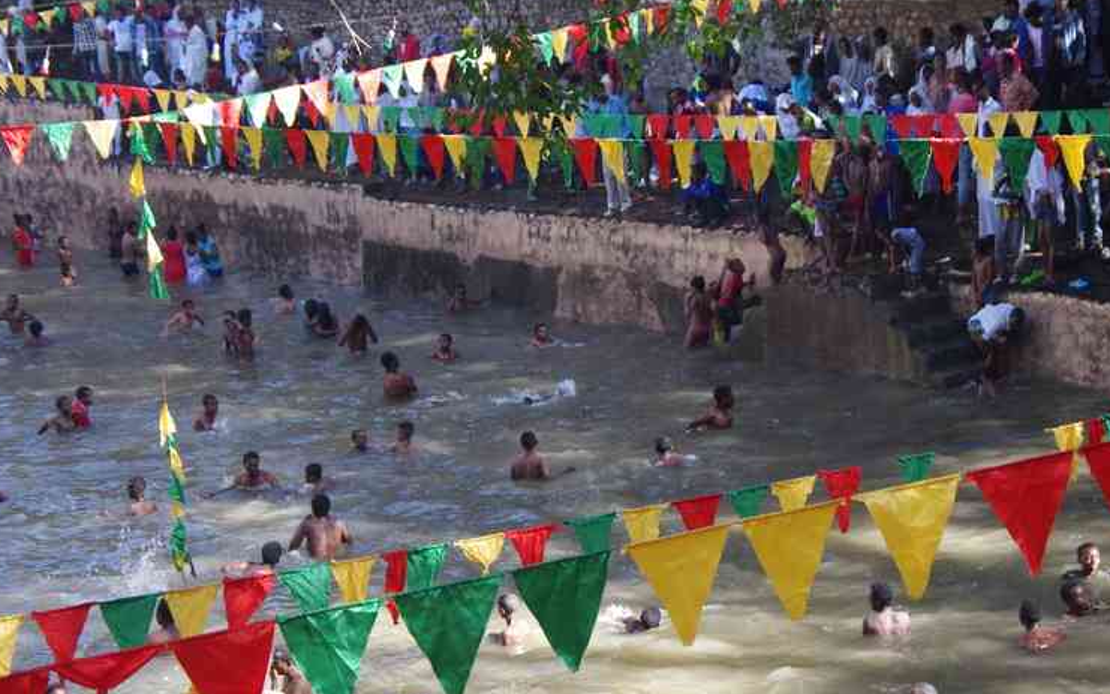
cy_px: 342
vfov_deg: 12.7
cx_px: 580
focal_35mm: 103
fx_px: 3116
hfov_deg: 20.2
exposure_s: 1/80
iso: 1600
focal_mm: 50
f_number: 7.1
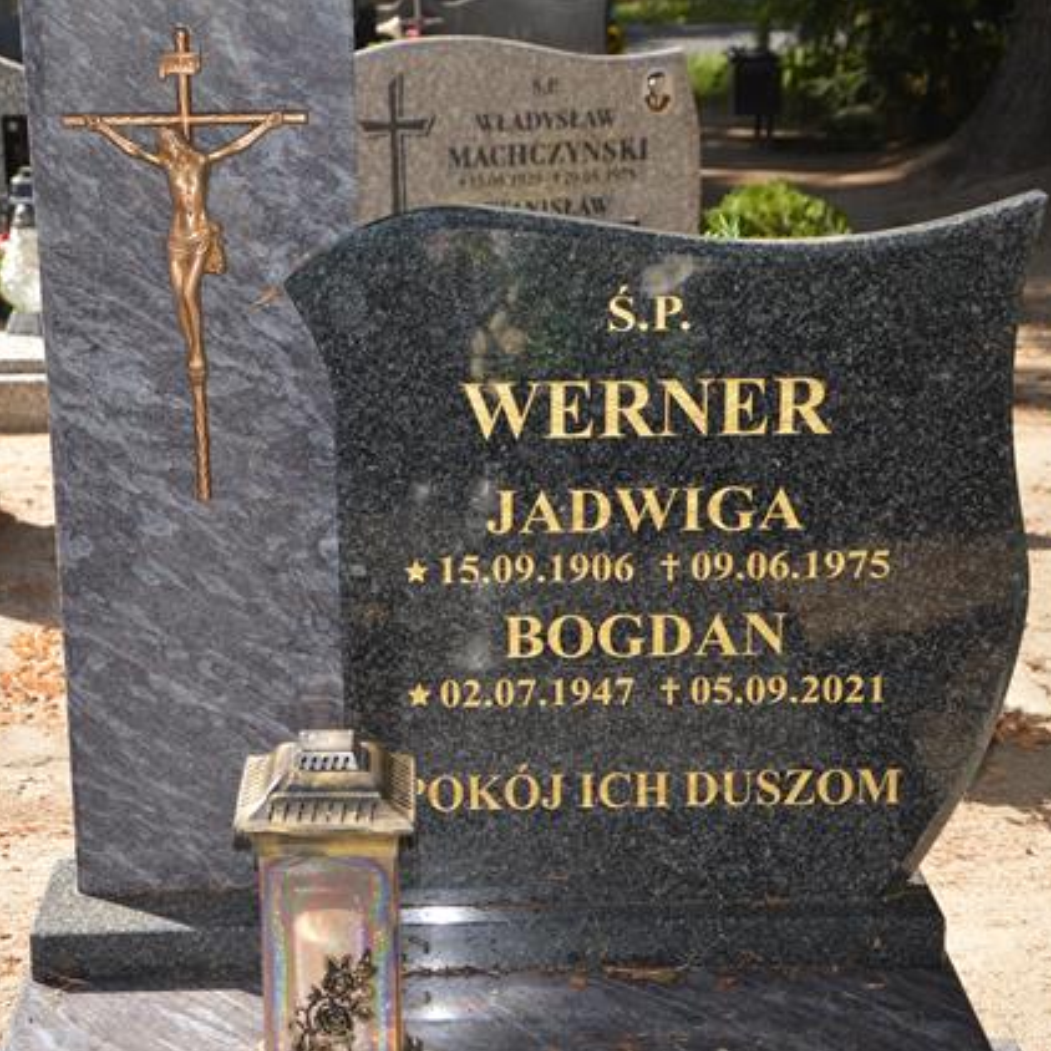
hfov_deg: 25.4
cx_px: 408
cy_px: 526
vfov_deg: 25.5
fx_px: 2324
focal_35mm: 68
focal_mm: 35
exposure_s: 1/200
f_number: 4.5
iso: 100
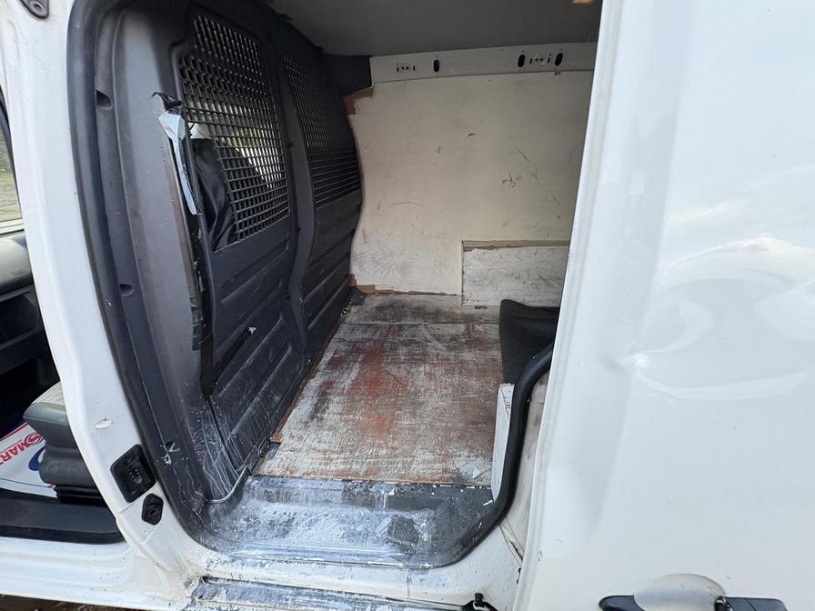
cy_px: 306
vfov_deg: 85.7
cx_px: 408
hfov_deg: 102.1
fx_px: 330
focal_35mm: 14
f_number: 2.2
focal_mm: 2.22
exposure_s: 1/99
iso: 160
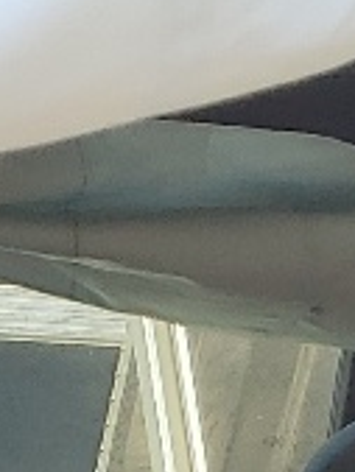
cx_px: 335
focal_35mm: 246
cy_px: 1480
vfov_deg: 7.1
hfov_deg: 6.0
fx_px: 3360
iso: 50
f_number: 1.5
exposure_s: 1/370
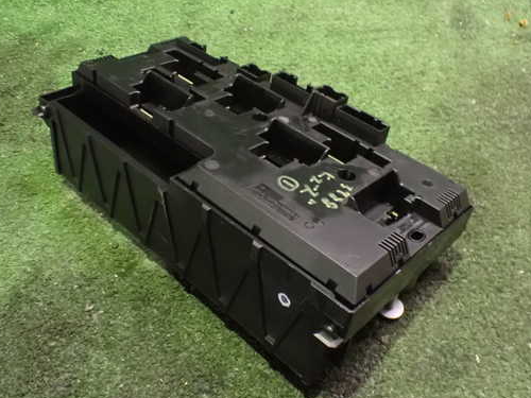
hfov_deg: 51.4
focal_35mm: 36
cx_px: 268
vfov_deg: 39.7
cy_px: 202
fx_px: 552
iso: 1600
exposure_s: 1/30
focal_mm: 5.4
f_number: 2.3
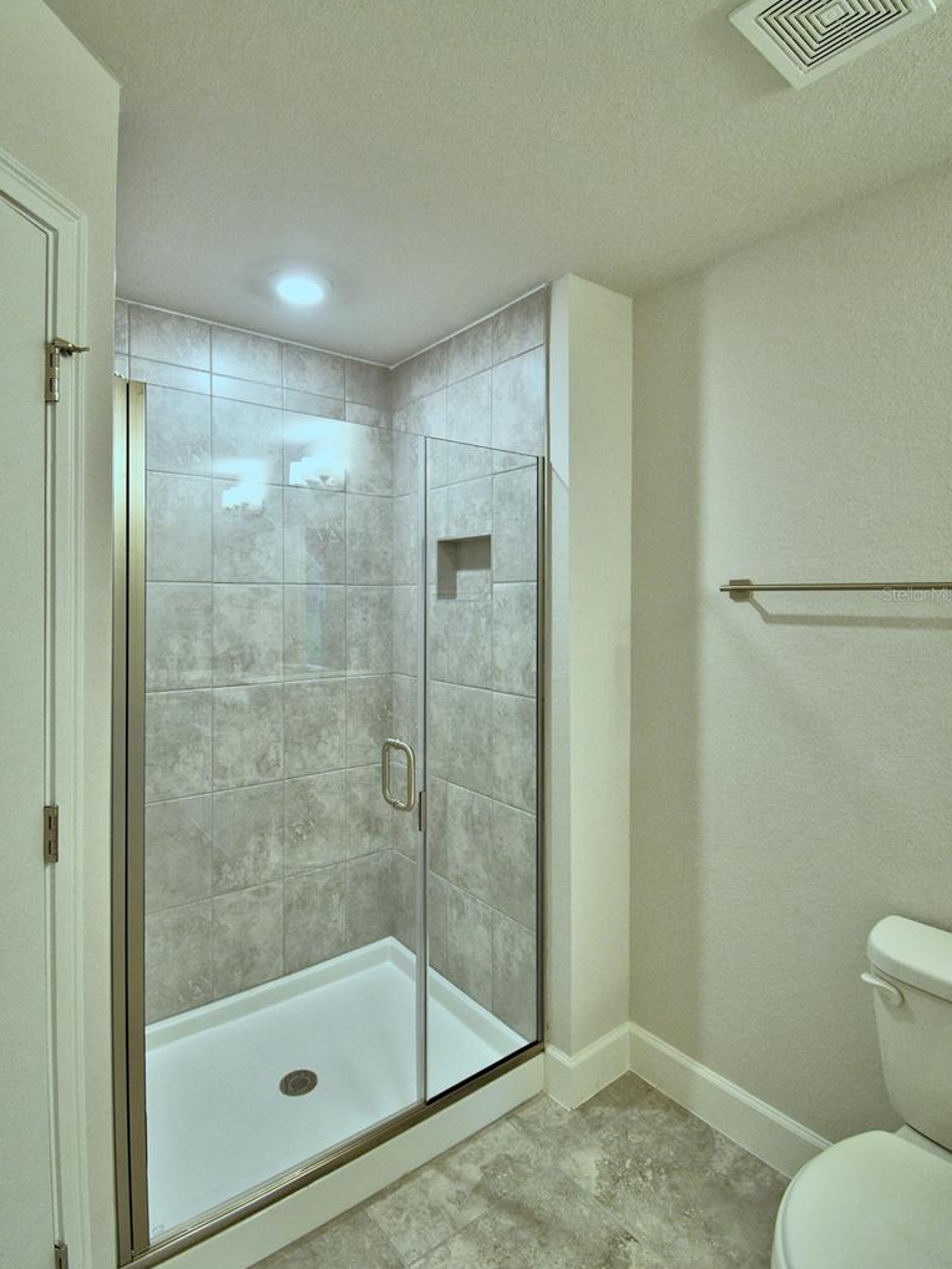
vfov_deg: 90.9
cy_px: 593
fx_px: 623
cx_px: 467
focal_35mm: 17
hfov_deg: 74.7
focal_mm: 10
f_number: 4.5
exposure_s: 1/40
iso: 400
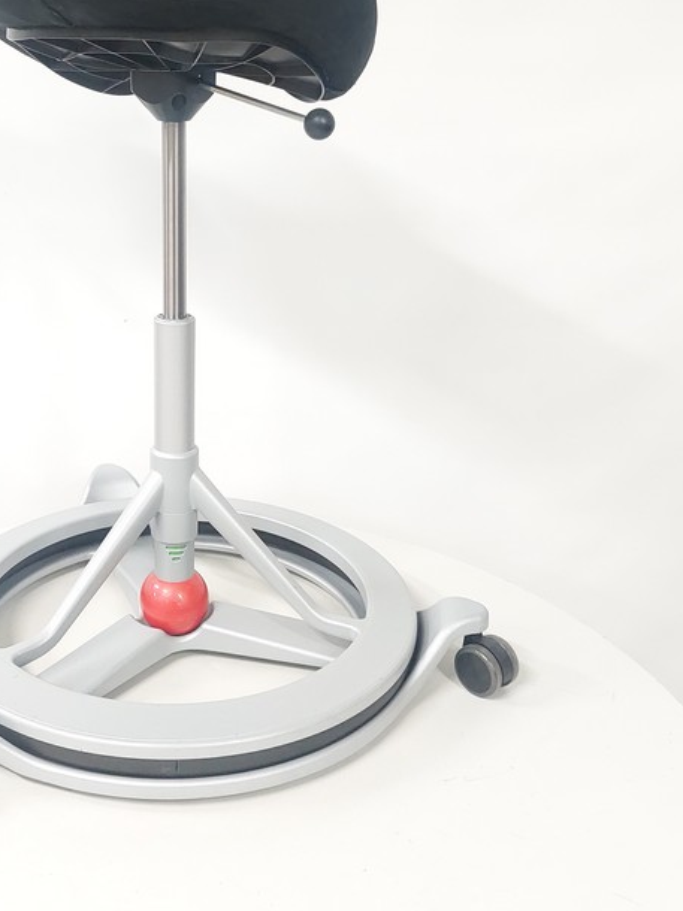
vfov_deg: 45.1
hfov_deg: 34.6
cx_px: 194
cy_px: 308
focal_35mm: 41
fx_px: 1079
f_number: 1.8
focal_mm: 5.23
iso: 400
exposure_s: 1/50
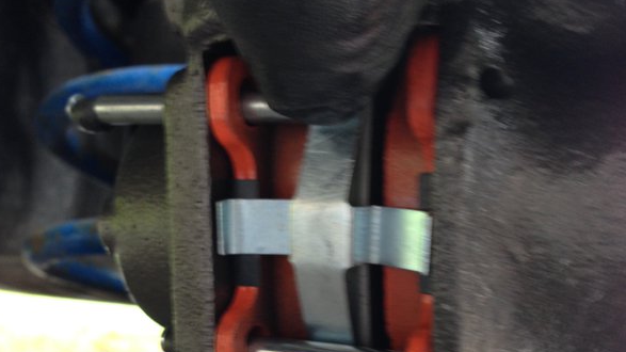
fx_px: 813
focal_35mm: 49
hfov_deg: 42.1
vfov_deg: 23.6
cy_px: 331
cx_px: 307
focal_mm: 4.12
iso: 50
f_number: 2.4
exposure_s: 1/20
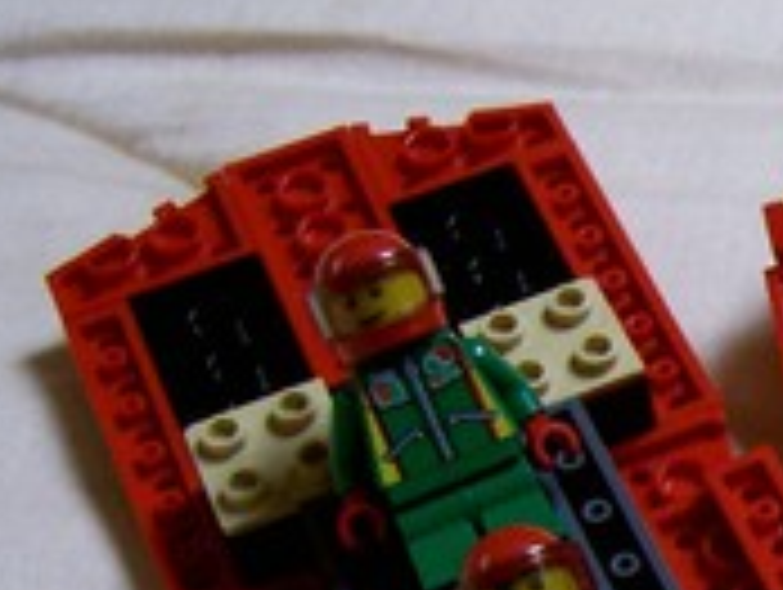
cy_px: 734
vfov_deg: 11.6
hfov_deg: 14.2
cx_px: 1336
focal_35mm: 125
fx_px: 2831
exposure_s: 1/11.1
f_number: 2.7
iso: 160
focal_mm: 5.6
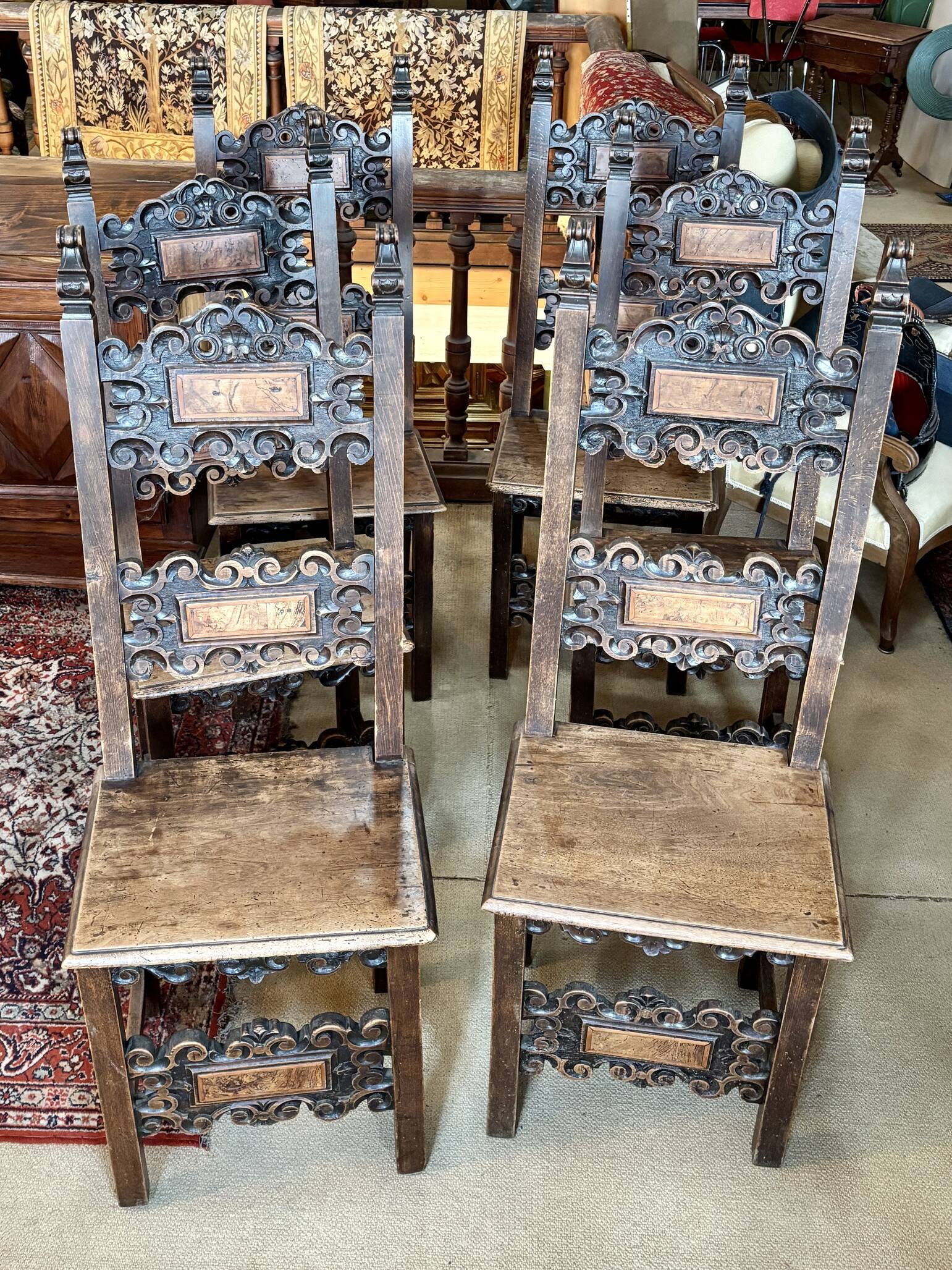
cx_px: 476
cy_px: 635
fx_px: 953
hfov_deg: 53.1
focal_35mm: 26
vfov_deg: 67.3
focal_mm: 5.96
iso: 500
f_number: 1.6
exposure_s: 1/33
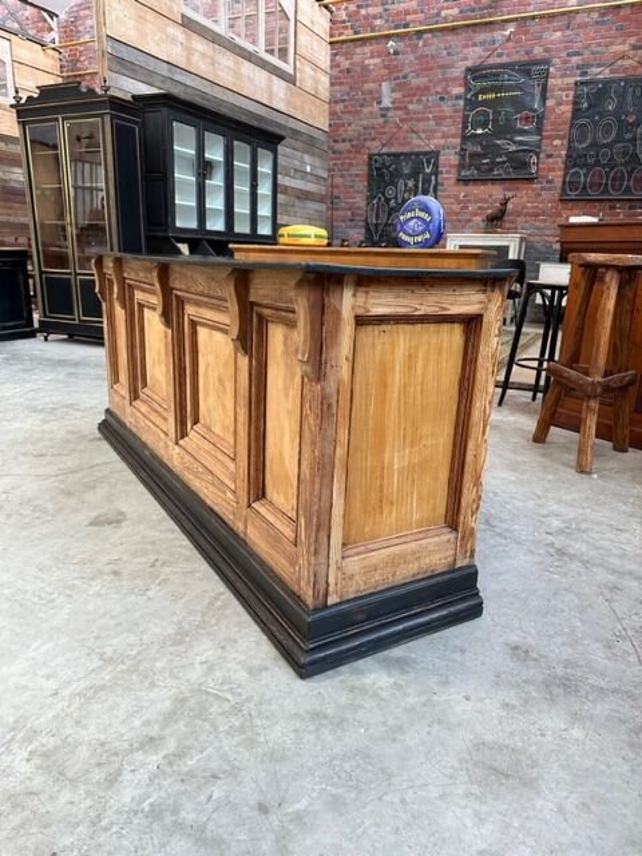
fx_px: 593
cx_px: 321
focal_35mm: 24
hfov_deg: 56.8
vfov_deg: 71.6
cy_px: 428
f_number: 1.78
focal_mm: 6.86
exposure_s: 1/80
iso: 250
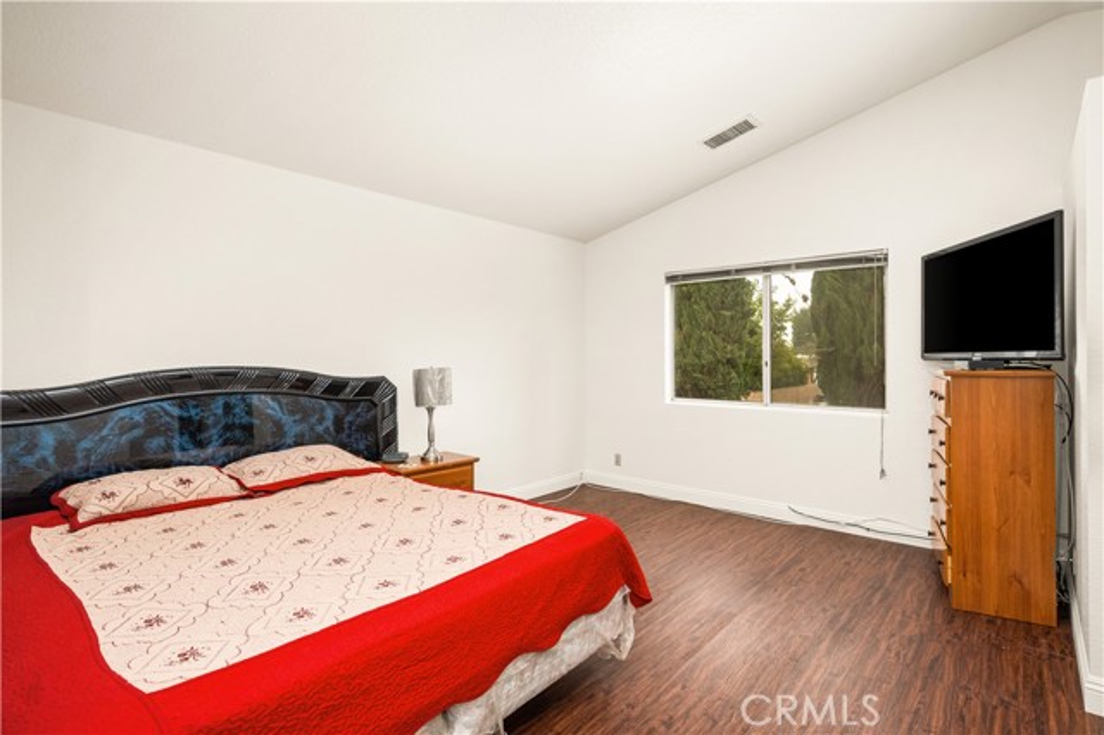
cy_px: 368
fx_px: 521
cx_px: 552
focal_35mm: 17
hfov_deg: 93.3
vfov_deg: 70.4
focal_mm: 17
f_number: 5.6
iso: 125
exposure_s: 1/6
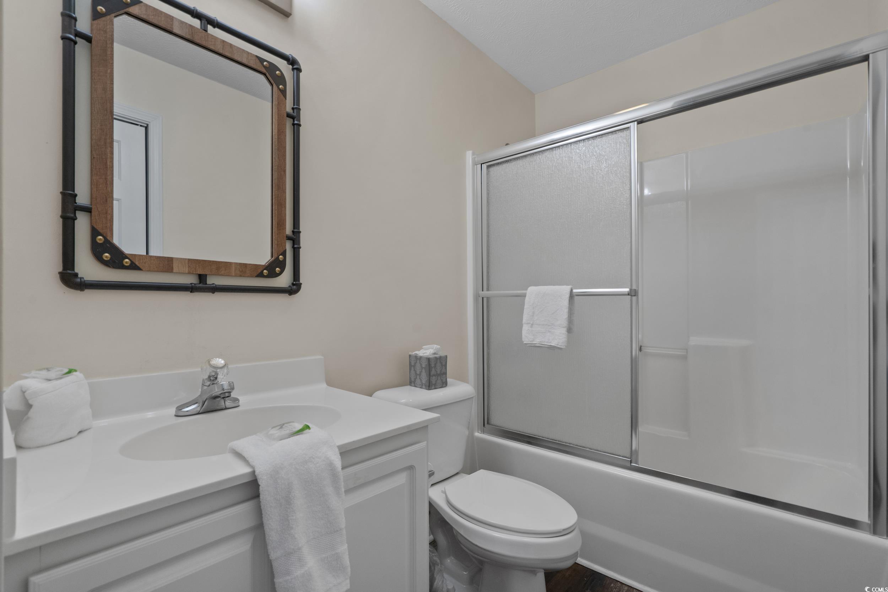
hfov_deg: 96.7
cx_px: 444
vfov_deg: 73.8
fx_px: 395
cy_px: 296
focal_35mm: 16
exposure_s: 1/15
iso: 800
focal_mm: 16
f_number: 8
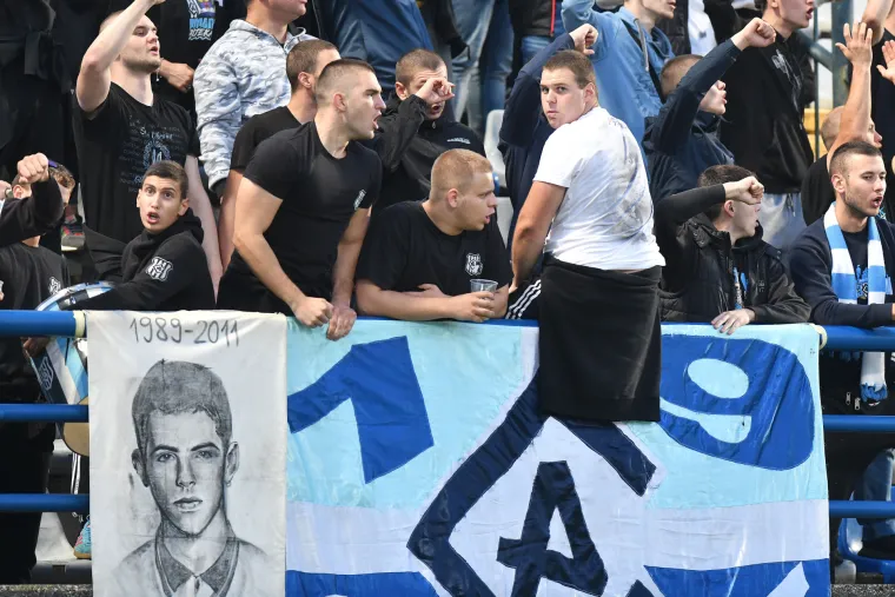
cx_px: 448
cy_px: 298
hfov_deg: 6.9
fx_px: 7459
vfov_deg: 4.6
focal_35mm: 300
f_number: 4
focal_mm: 300
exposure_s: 1/320
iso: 2000
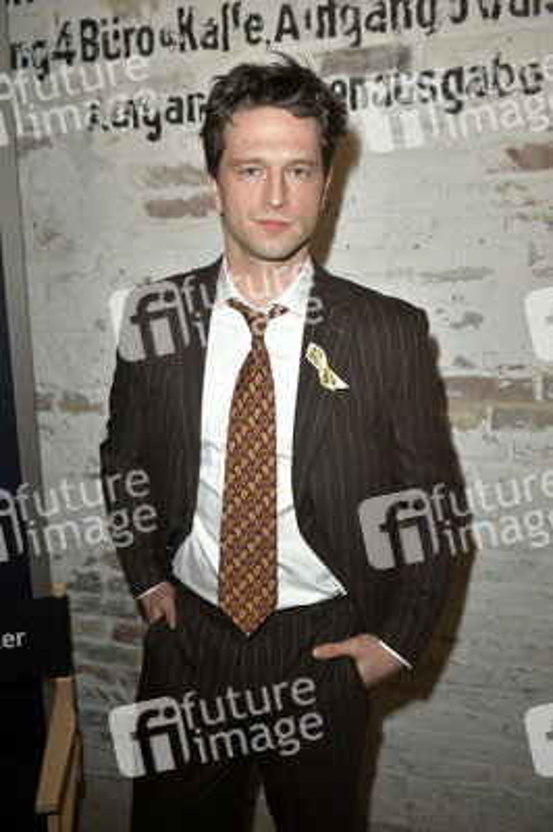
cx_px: 276
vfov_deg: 60.3
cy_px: 416
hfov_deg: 42.3
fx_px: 715
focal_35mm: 31
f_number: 5.6
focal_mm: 31
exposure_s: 1/200
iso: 500
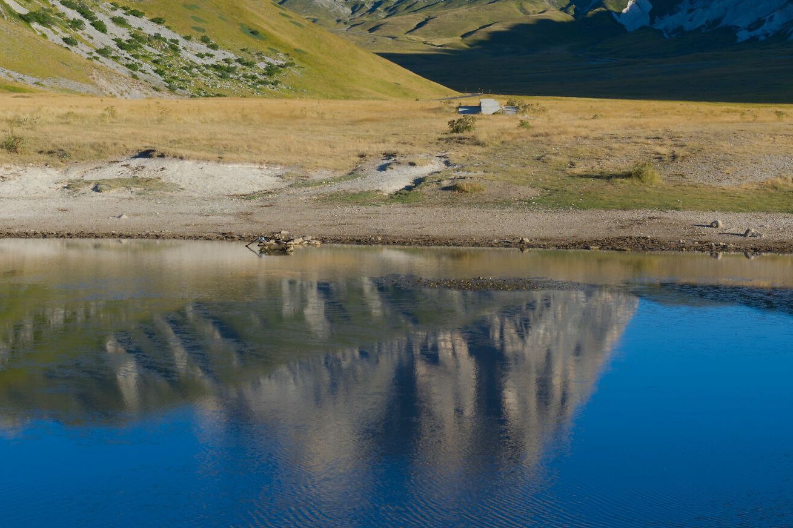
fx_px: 1938
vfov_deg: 15.4
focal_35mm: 88
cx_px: 401
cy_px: 85
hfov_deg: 23.1
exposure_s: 1/320
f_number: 9
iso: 200
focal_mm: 48
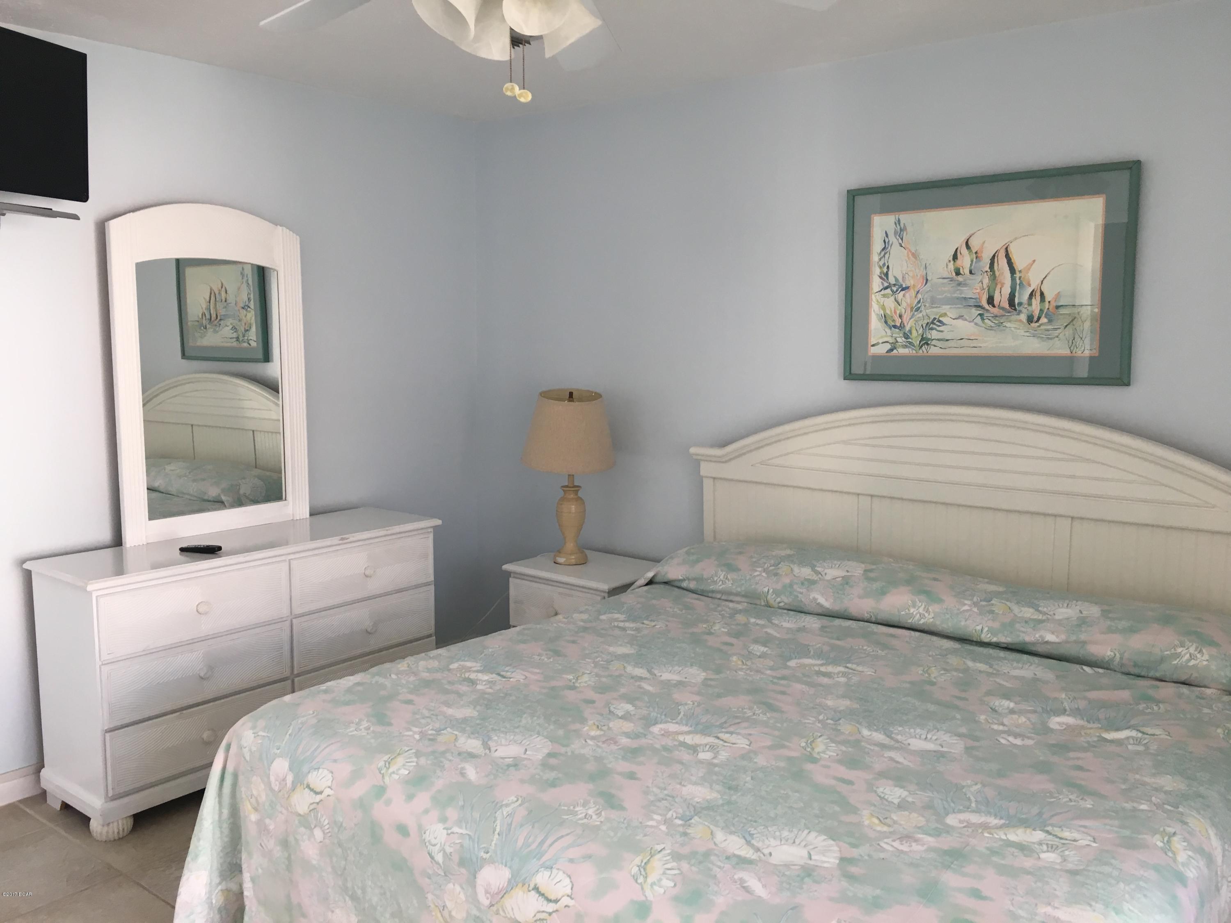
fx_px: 1031
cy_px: 462
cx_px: 616
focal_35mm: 29
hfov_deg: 61.7
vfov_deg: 48.2
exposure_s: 1/40
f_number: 2.2
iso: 25
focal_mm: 4.15
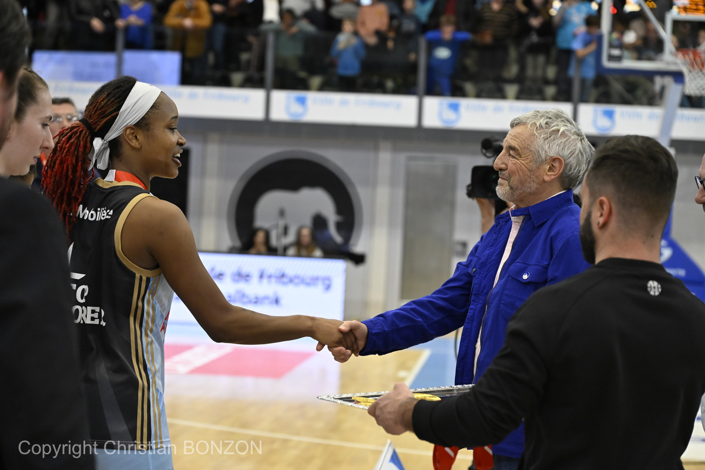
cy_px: 235
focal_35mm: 86
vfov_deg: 15.9
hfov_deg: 23.6
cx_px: 352
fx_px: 1684
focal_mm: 86
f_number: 4
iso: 5000
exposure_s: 1/1000
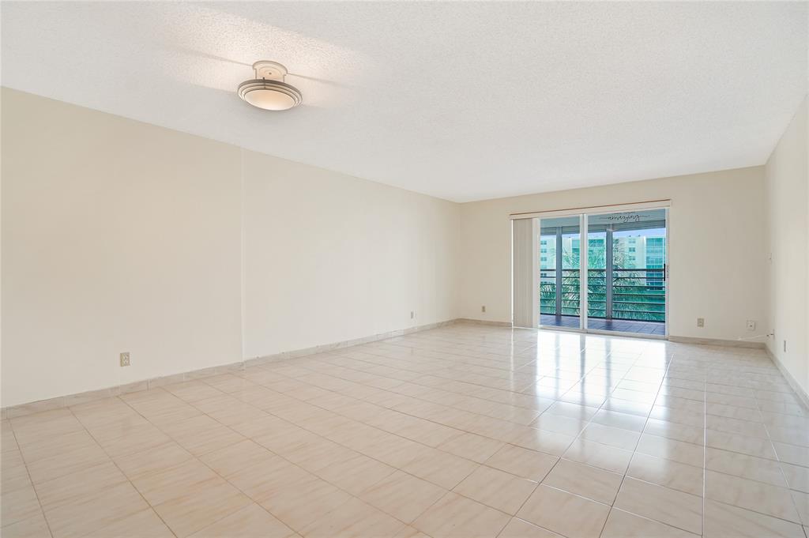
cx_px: 404
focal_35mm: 16
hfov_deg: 96.8
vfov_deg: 73.7
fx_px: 359
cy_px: 269
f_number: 5
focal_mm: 16
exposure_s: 1/200
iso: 640
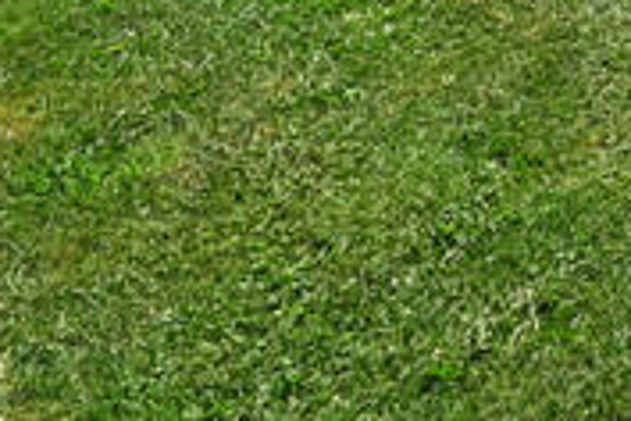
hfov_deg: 17.4
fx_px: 1420
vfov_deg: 12.5
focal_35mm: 81
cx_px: 1291
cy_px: -637
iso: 400
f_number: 11
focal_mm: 14
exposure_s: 1/800
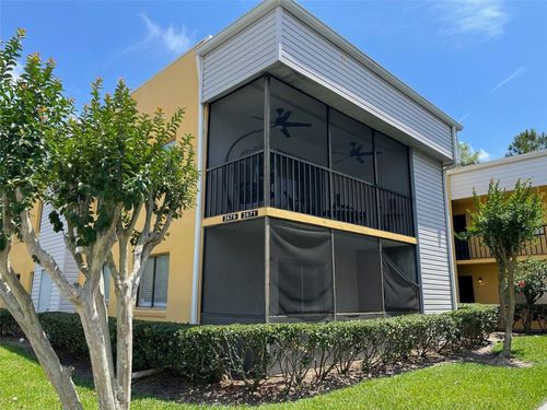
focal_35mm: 26
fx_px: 411
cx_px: 274
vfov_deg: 53.1
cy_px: 205
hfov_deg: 67.3
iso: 50
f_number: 1.6
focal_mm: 5.1
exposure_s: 1/1600
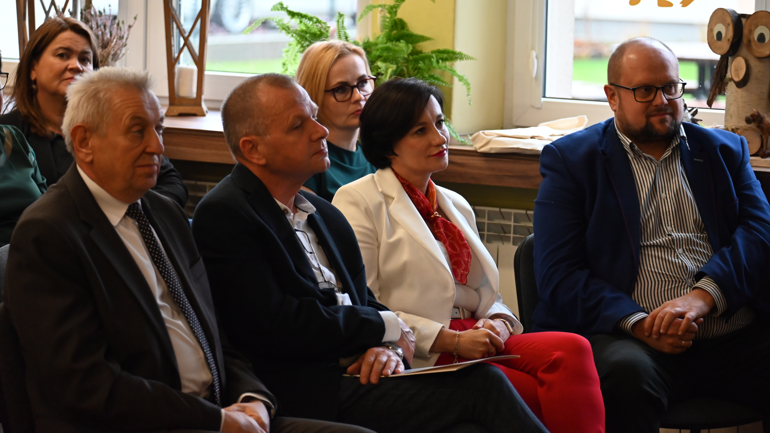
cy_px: 181
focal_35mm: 158
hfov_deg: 13.6
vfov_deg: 7.7
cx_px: 384
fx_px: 3226
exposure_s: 1/125
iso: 4000
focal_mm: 150
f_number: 5.3
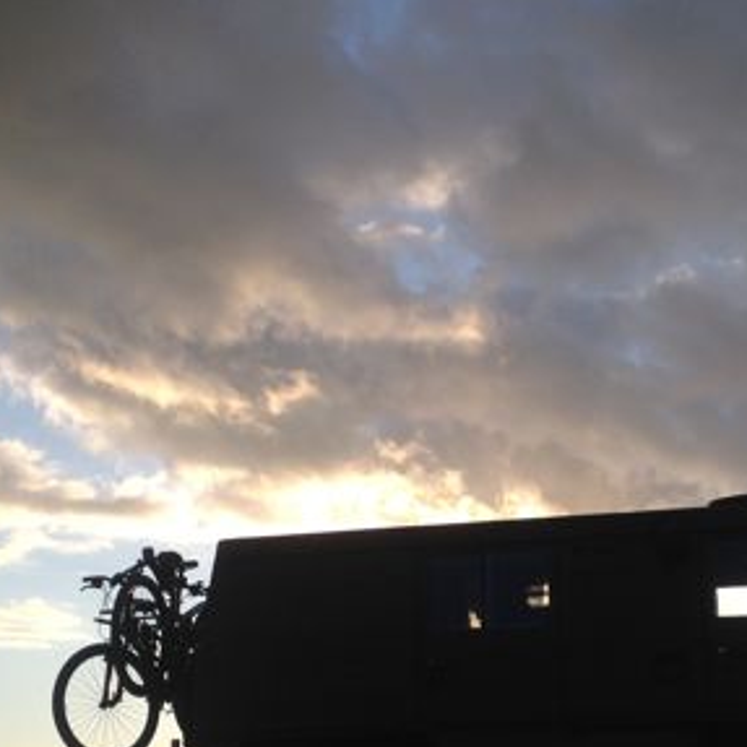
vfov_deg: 24.9
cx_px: 427
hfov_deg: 25.0
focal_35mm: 69
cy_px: 492
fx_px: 1685
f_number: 2.4
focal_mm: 4.28
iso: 50
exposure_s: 1/1416
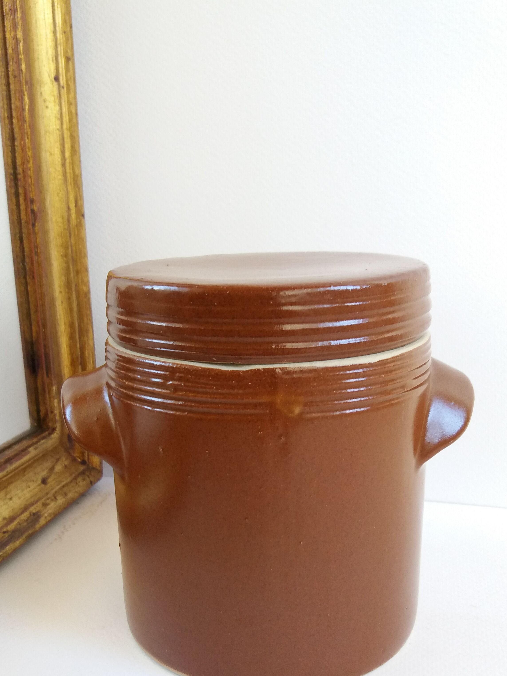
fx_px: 742
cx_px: 240
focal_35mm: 38
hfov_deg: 37.7
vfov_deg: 48.6
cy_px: 413
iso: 100
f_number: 1.9
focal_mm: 3.7
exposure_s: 1/33
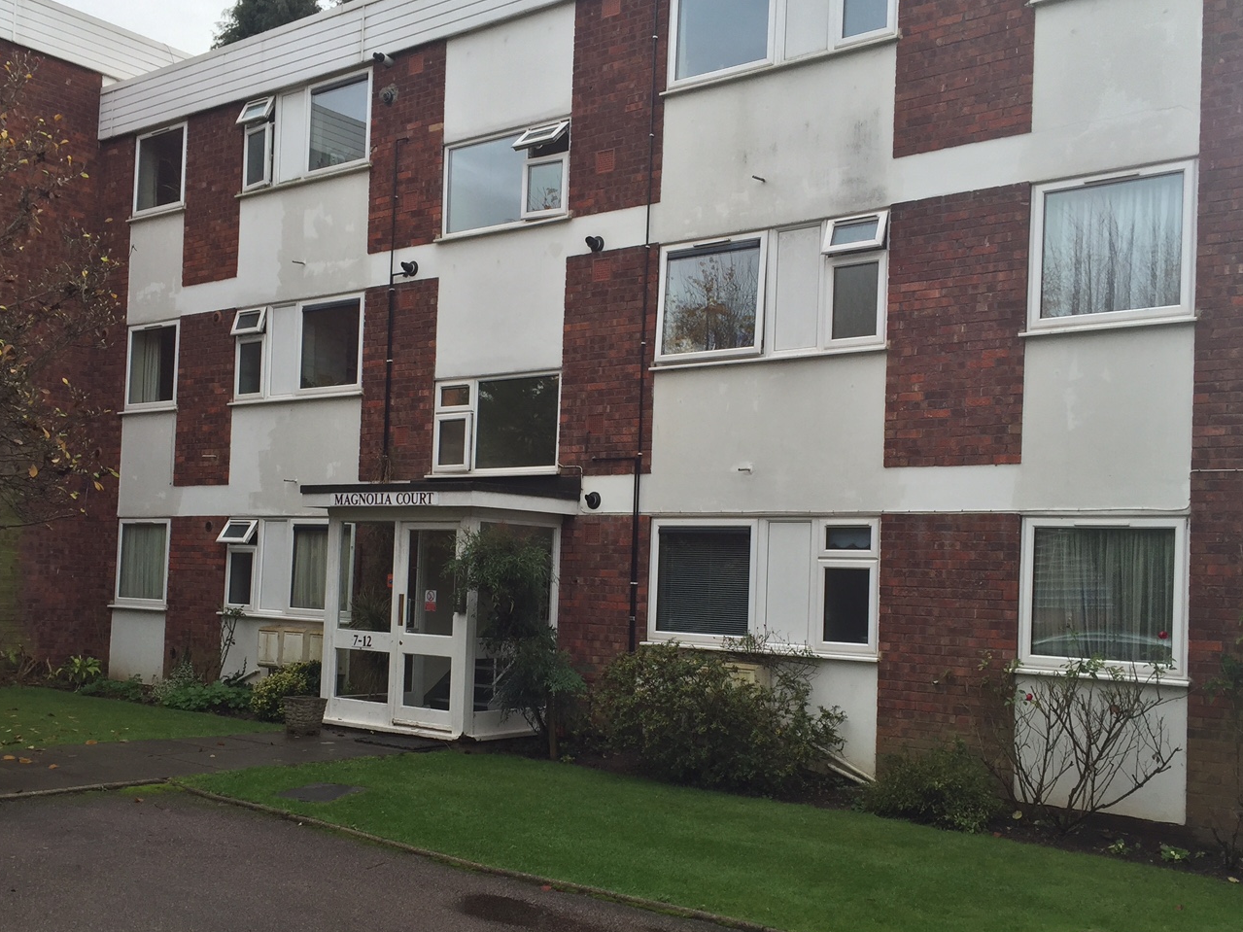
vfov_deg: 38.6
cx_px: 586
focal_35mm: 37
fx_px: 1328
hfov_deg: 50.1
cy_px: 540
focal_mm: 4.15
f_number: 2.2
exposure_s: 1/581
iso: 32
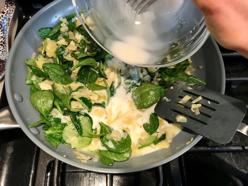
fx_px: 201
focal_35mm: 28
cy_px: 93
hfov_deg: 63.4
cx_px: 124
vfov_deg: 49.7
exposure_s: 1/30
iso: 40
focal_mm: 3.99
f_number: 1.8
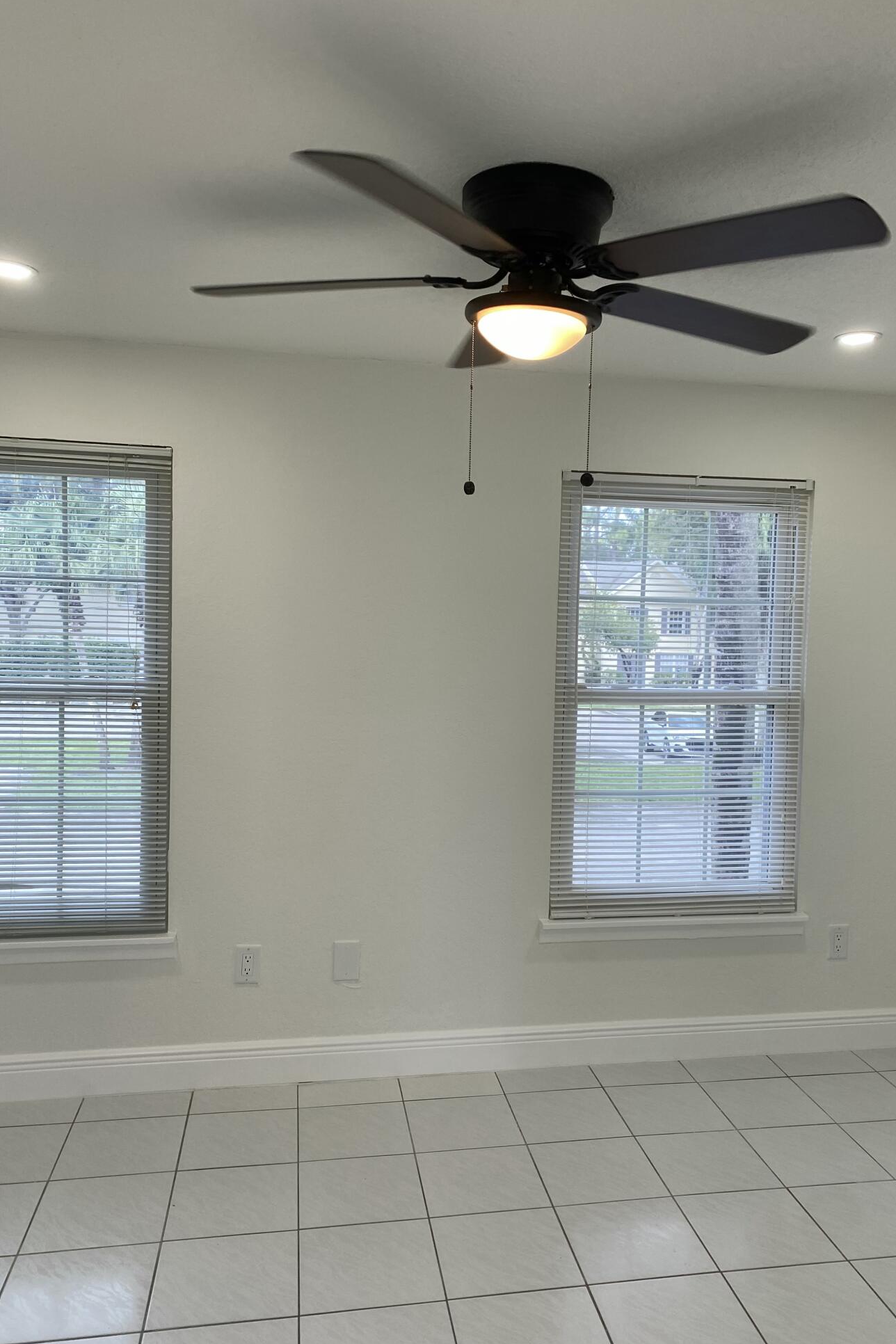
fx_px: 1045
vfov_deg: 65.5
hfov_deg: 46.3
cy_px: 678
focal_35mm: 28
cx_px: 510
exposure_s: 1/120
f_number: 1.8
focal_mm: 4.25
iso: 64
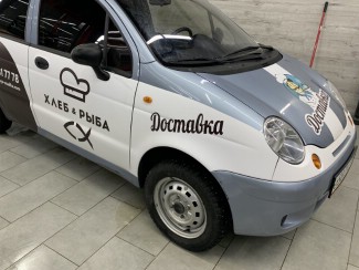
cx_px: 150
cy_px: 113
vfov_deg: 44.0
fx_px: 332
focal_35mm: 32
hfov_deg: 56.5
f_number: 1.8
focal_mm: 4.25
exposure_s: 1/100
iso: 64
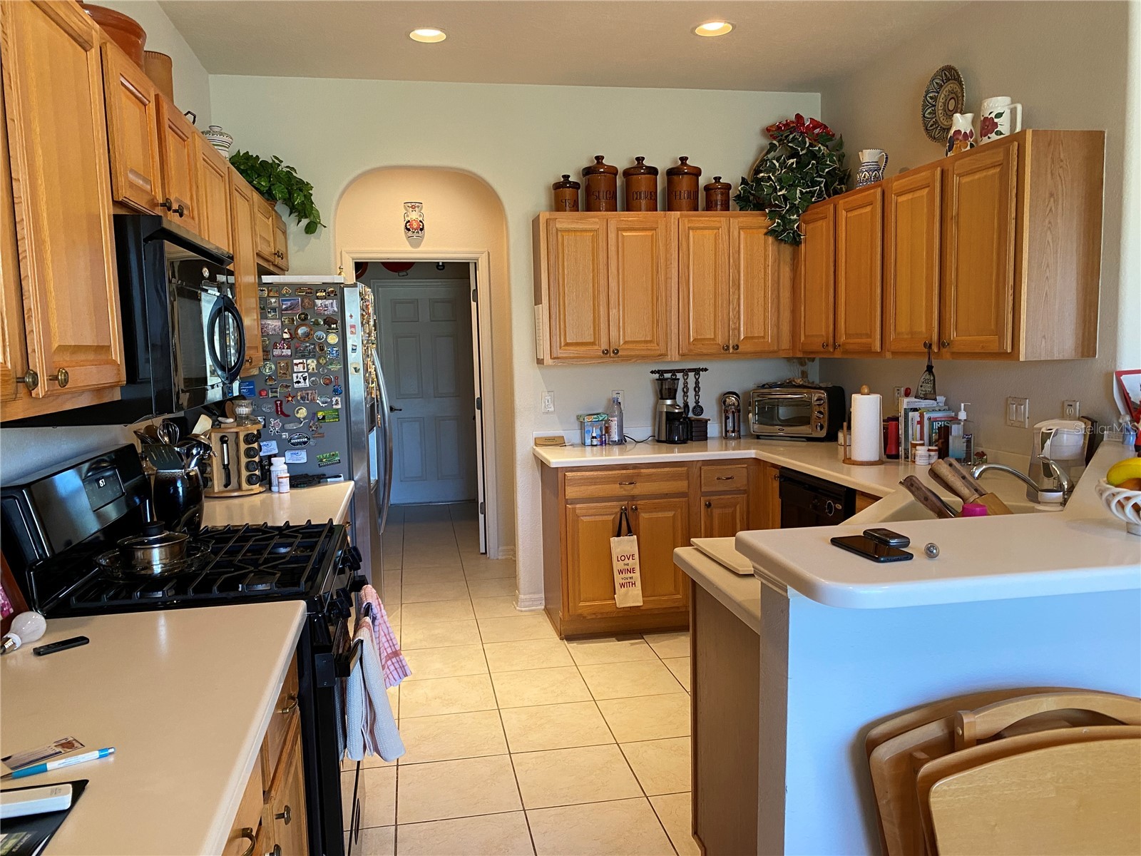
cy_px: 428
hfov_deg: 67.3
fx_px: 857
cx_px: 570
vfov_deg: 53.1
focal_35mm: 26
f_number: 1.8
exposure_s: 1/60
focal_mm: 4.25
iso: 160
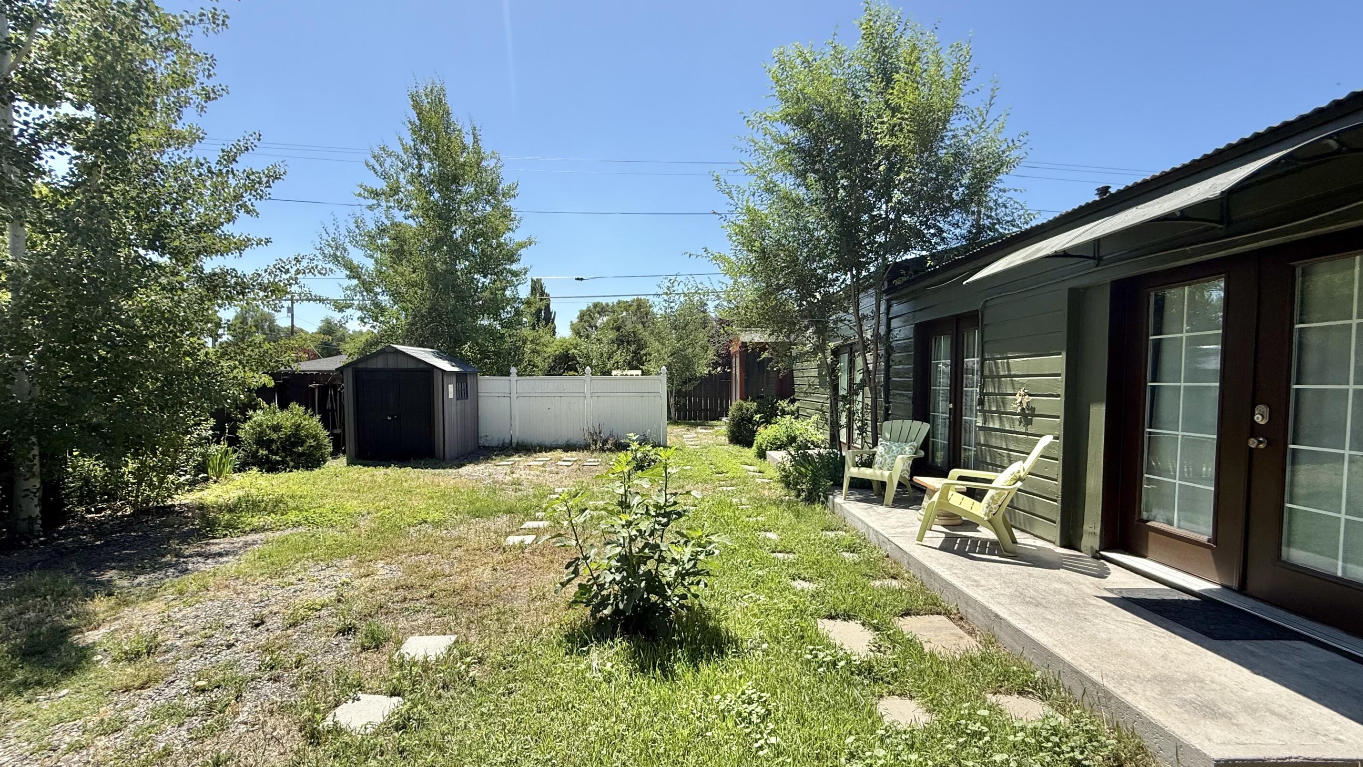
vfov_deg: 67.0
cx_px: 665
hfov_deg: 99.3
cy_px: 417
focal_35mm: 16
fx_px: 578
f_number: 2.2
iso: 50
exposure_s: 1/1259
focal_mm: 2.22
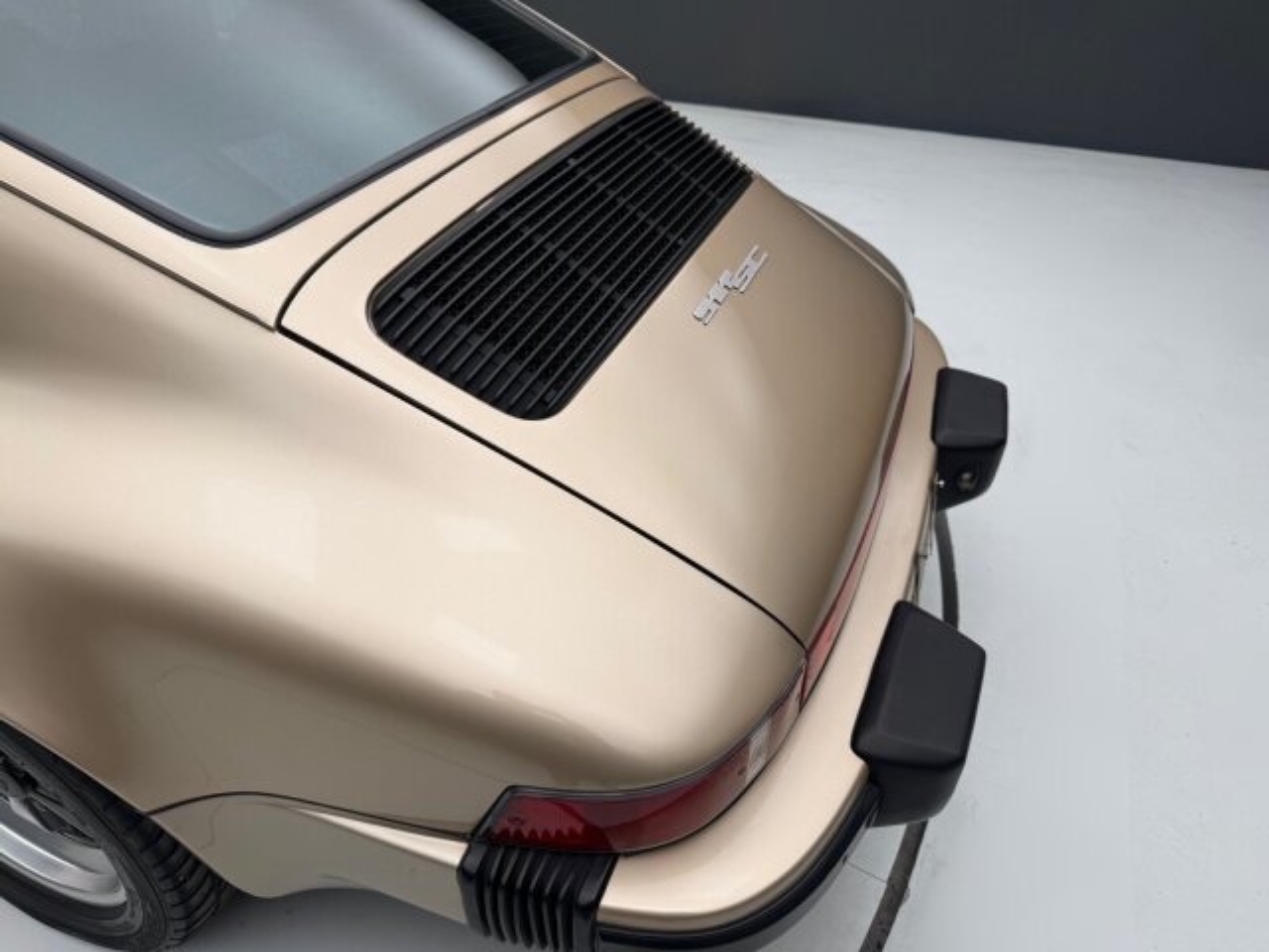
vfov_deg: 56.8
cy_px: 476
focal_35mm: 24
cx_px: 634
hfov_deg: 71.6
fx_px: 880
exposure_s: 1/121
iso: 100
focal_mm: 6.76
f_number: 1.78
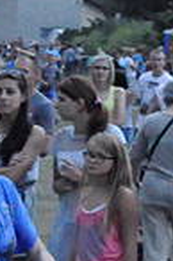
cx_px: -266
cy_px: 130
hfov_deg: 3.9
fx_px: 2521
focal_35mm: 349
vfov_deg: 5.9
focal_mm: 40
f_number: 5
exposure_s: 1/100
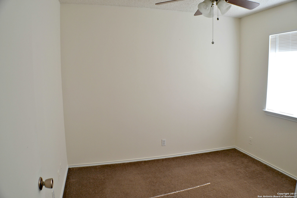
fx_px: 272
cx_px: 148
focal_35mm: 33
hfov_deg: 57.2
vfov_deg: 40.0
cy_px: 99
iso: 250
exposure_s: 1/60
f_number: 5.6
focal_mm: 22
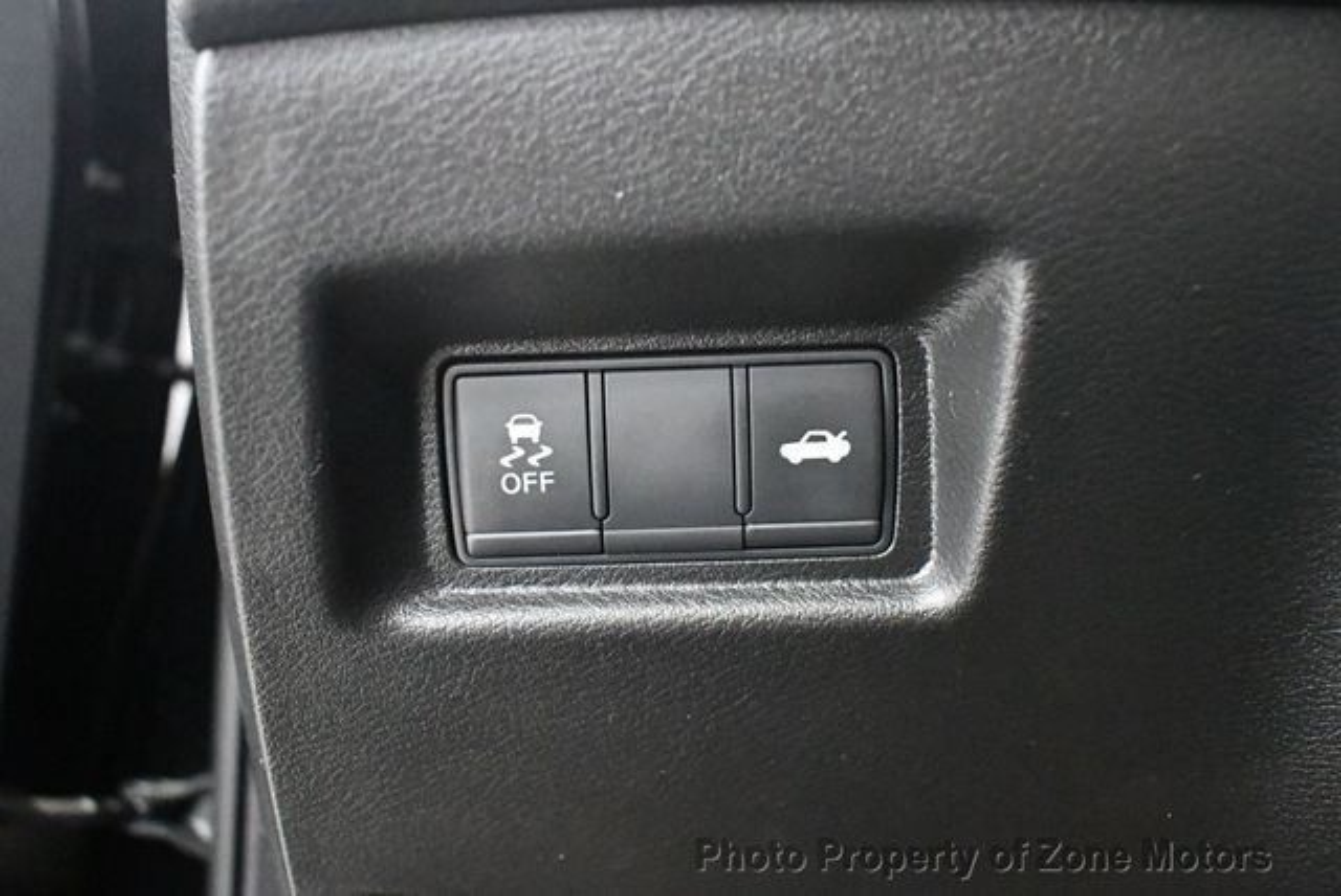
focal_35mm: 40
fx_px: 1491
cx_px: 670
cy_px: 448
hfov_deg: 48.4
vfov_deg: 33.5
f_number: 3.5
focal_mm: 20
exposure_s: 1/60
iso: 12800
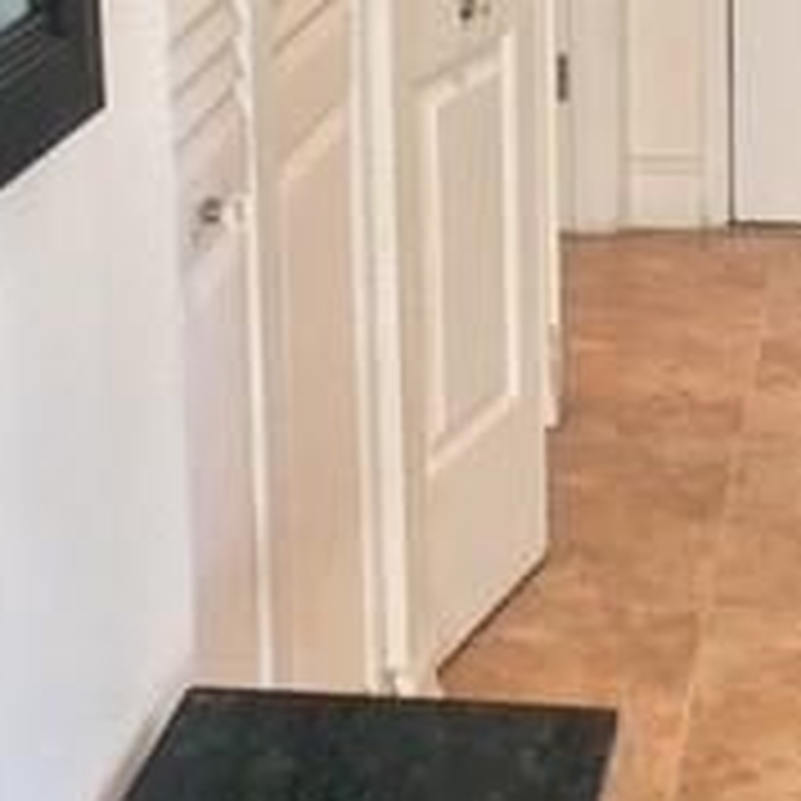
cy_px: -108
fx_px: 2409
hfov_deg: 18.6
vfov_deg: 18.1
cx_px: 688
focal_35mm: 92
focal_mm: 4.15
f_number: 2.2
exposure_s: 1/30
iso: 100
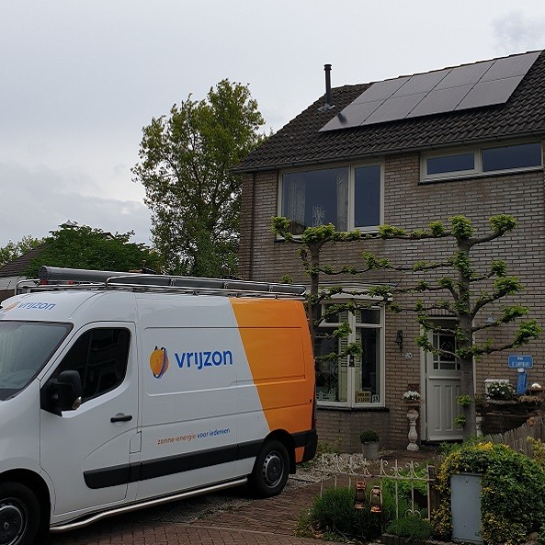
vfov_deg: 52.5
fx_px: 552
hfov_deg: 52.2
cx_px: 328
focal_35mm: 31
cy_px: 273
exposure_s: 1/1706
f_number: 2.4
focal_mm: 4.3
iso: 50
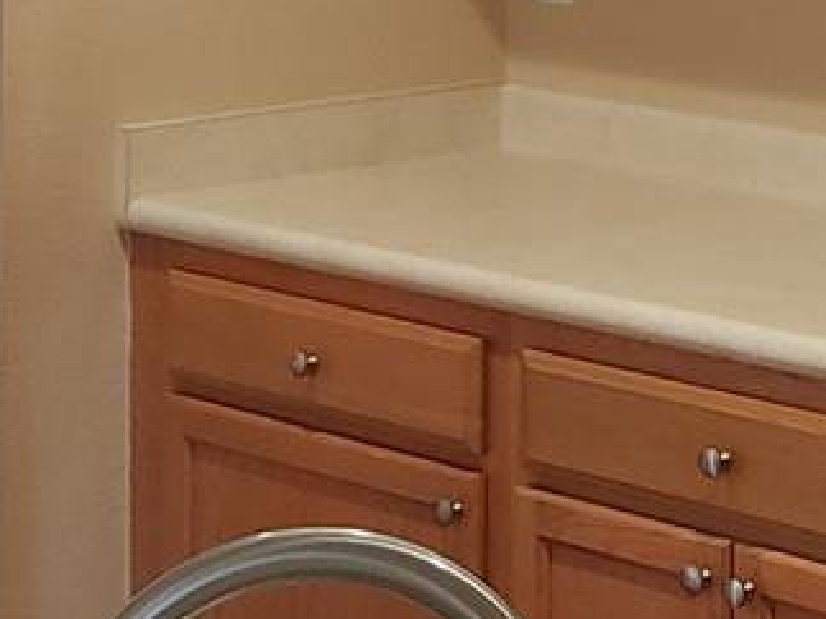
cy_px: -333
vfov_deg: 9.8
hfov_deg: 13.5
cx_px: 593
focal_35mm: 146
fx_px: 3483
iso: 125
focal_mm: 5.4
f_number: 1.8
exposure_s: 1/60
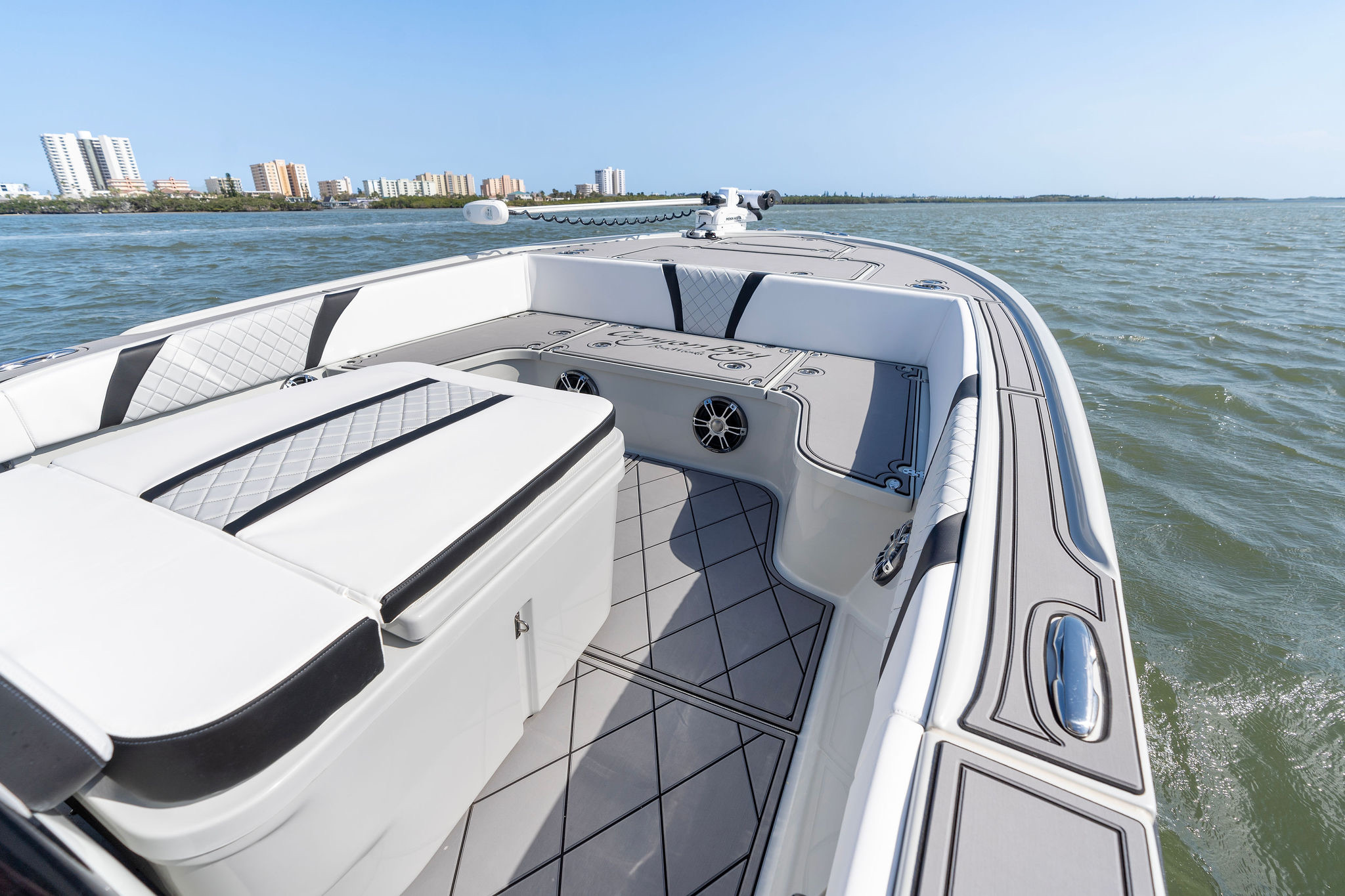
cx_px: 672
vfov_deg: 73.7
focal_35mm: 16
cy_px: 448
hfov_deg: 96.7
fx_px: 598
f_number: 5.6
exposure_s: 1/640
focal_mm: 16
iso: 100
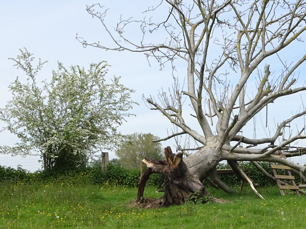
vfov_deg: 19.5
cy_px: 215
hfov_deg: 26.1
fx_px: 654
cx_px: 222
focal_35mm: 74
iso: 80
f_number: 3.5
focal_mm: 4.75
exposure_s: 1/640
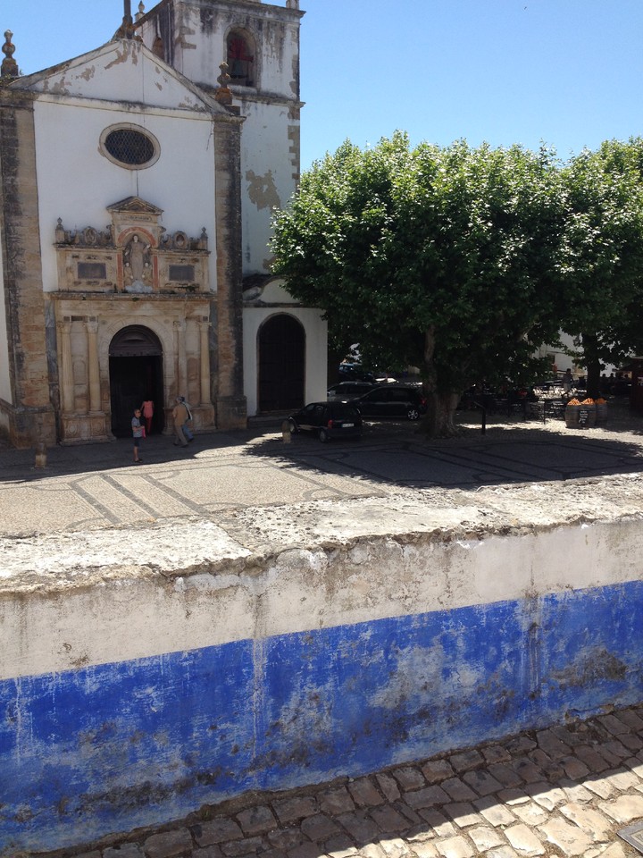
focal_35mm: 35
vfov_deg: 52.6
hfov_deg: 40.7
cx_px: 322
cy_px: 429
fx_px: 867
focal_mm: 4.28
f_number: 2.4
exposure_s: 1/1227
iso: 50
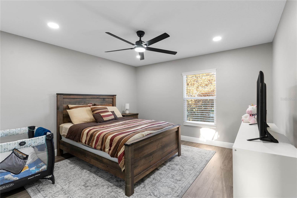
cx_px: 148
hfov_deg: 93.3
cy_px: 99
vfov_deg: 70.5
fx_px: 140
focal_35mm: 17
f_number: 8
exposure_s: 1/2.5
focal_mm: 17
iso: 400
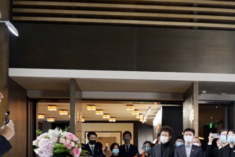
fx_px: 437
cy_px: 173
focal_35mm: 67
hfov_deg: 29.5
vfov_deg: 19.5
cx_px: 181
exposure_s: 1/160
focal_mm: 24
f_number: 3.5
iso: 1600
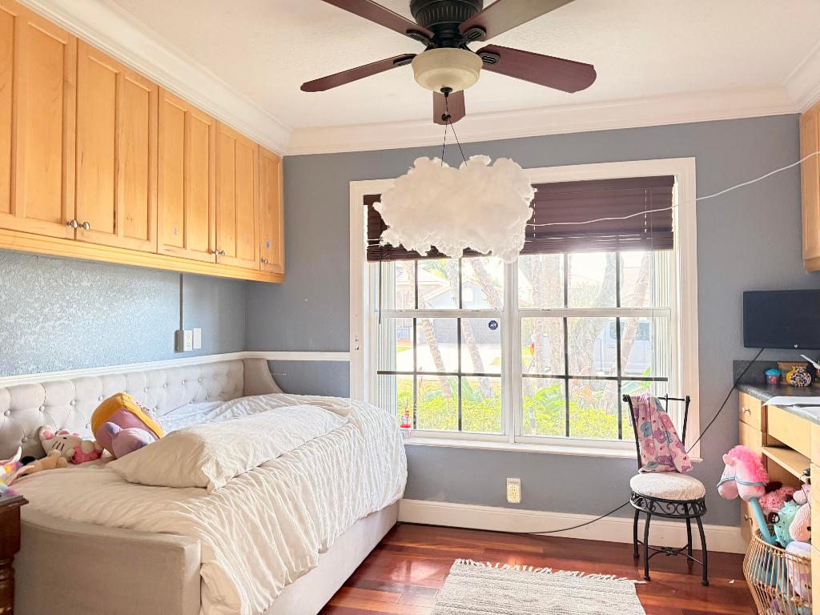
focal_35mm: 24
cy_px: 308
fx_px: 569
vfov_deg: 56.8
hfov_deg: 71.6
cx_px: 410
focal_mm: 6.76
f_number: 1.78
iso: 640
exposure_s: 1/40
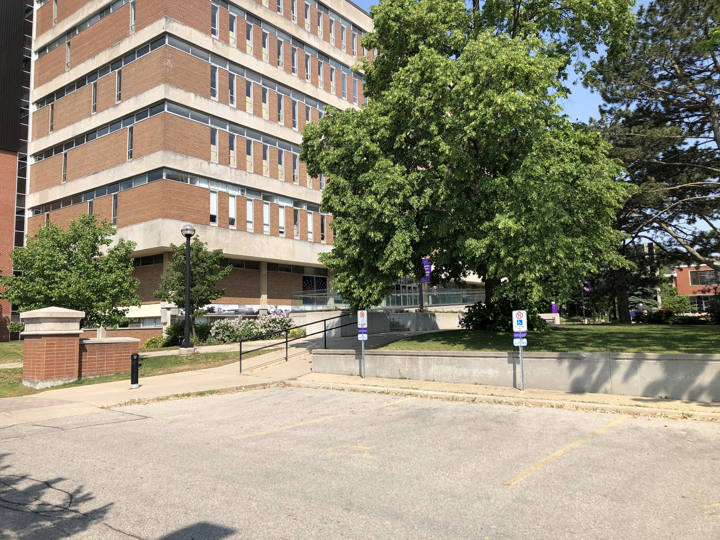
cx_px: 360
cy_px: 270
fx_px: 582
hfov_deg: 63.4
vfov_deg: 49.7
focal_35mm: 28
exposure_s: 1/1600
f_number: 1.8
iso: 20
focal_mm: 3.99
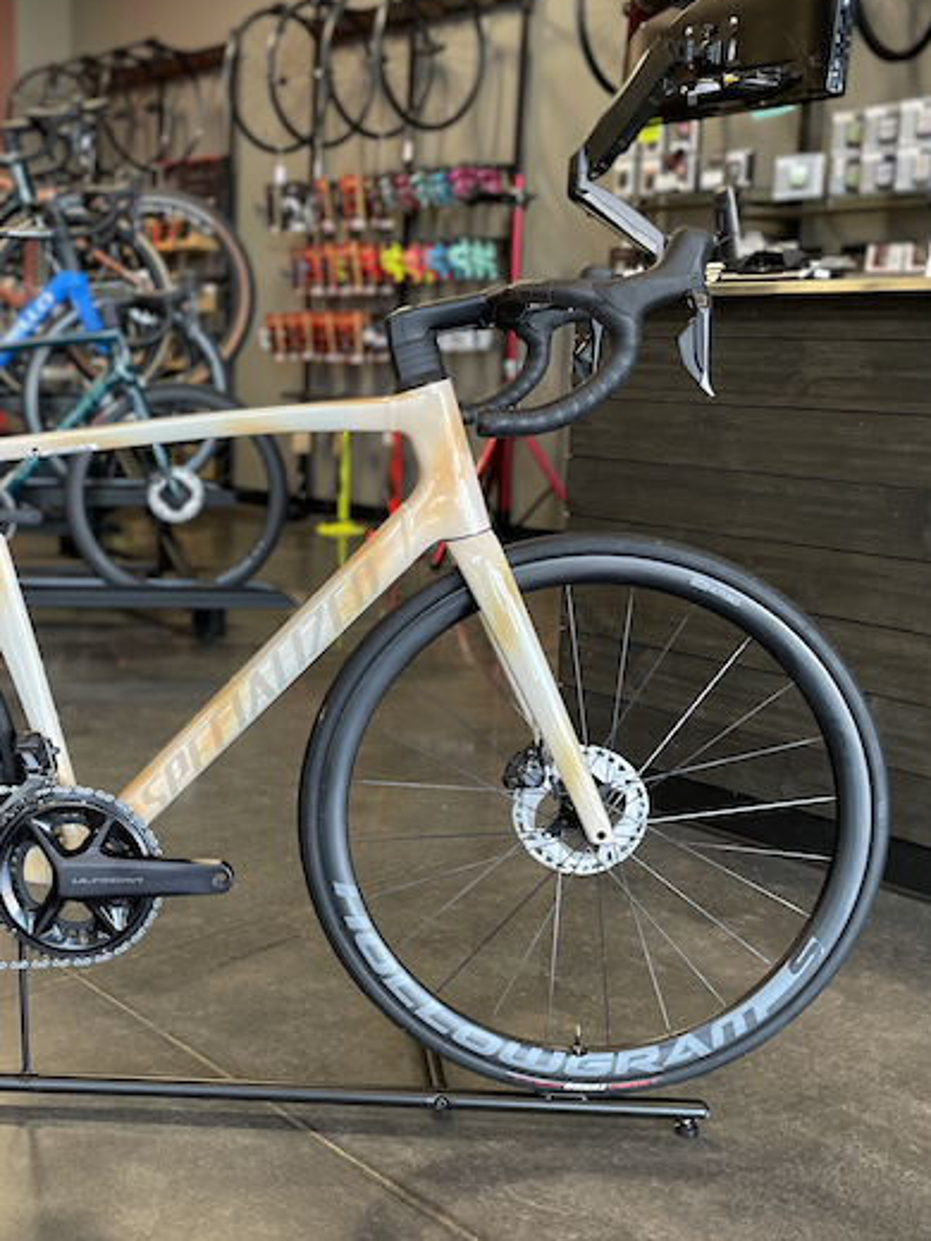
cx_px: 153
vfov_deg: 46.8
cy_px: 585
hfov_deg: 34.6
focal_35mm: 40
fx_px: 1434
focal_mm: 4.2
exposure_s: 1/60
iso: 80
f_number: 1.6
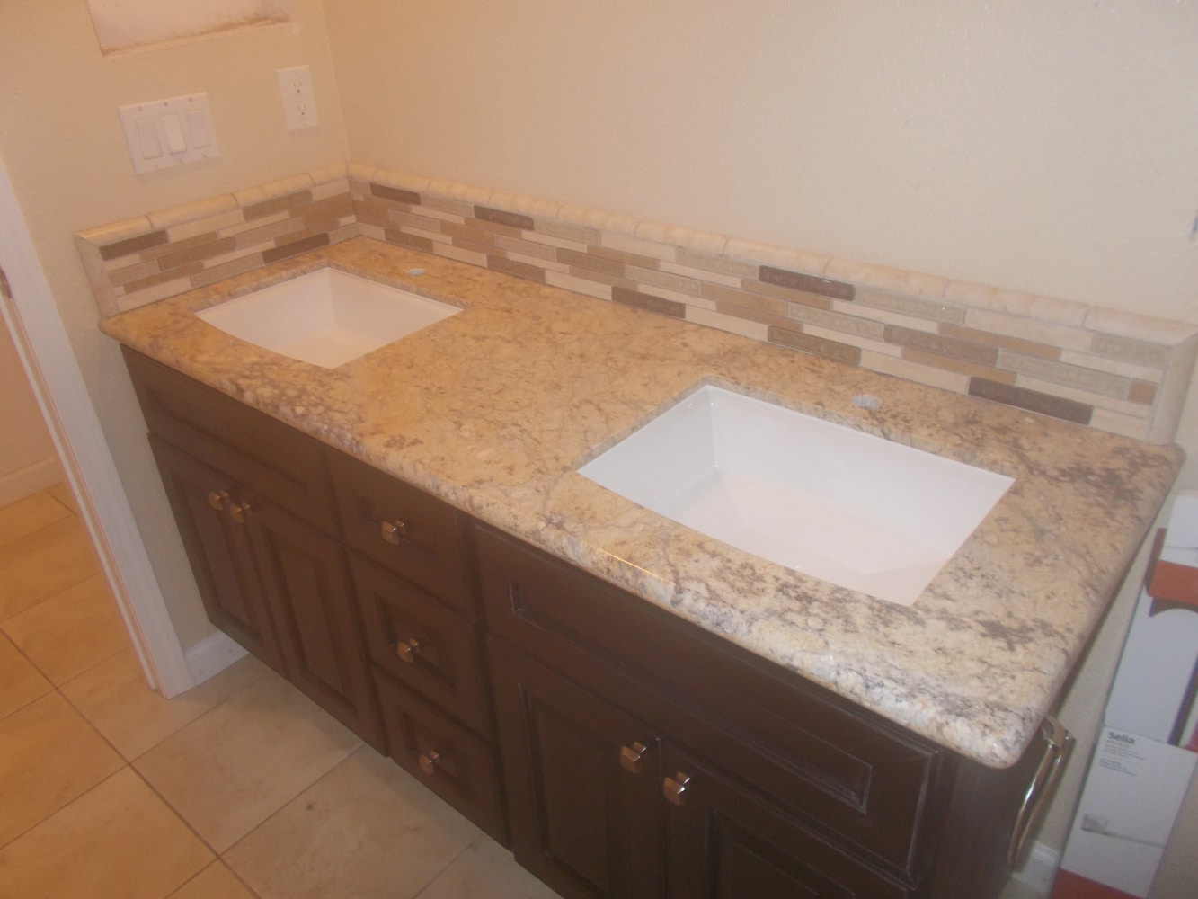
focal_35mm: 26
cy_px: 450
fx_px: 900
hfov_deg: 67.3
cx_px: 599
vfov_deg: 53.1
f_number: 3.2
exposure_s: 1/25
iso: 200
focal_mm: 4.6
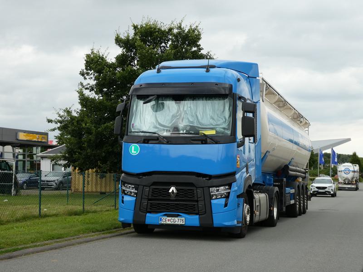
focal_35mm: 61
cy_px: 136
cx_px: 182
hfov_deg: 31.7
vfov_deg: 24.0
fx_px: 640
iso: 80
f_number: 4.3
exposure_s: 1/100
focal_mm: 10.9
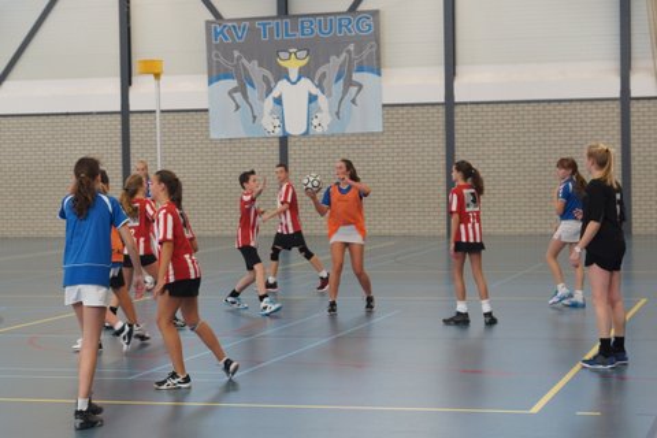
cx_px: 328
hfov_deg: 27.0
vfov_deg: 18.2
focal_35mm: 75
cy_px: 219
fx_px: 1369
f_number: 3.5
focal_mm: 50
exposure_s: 1/200
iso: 800
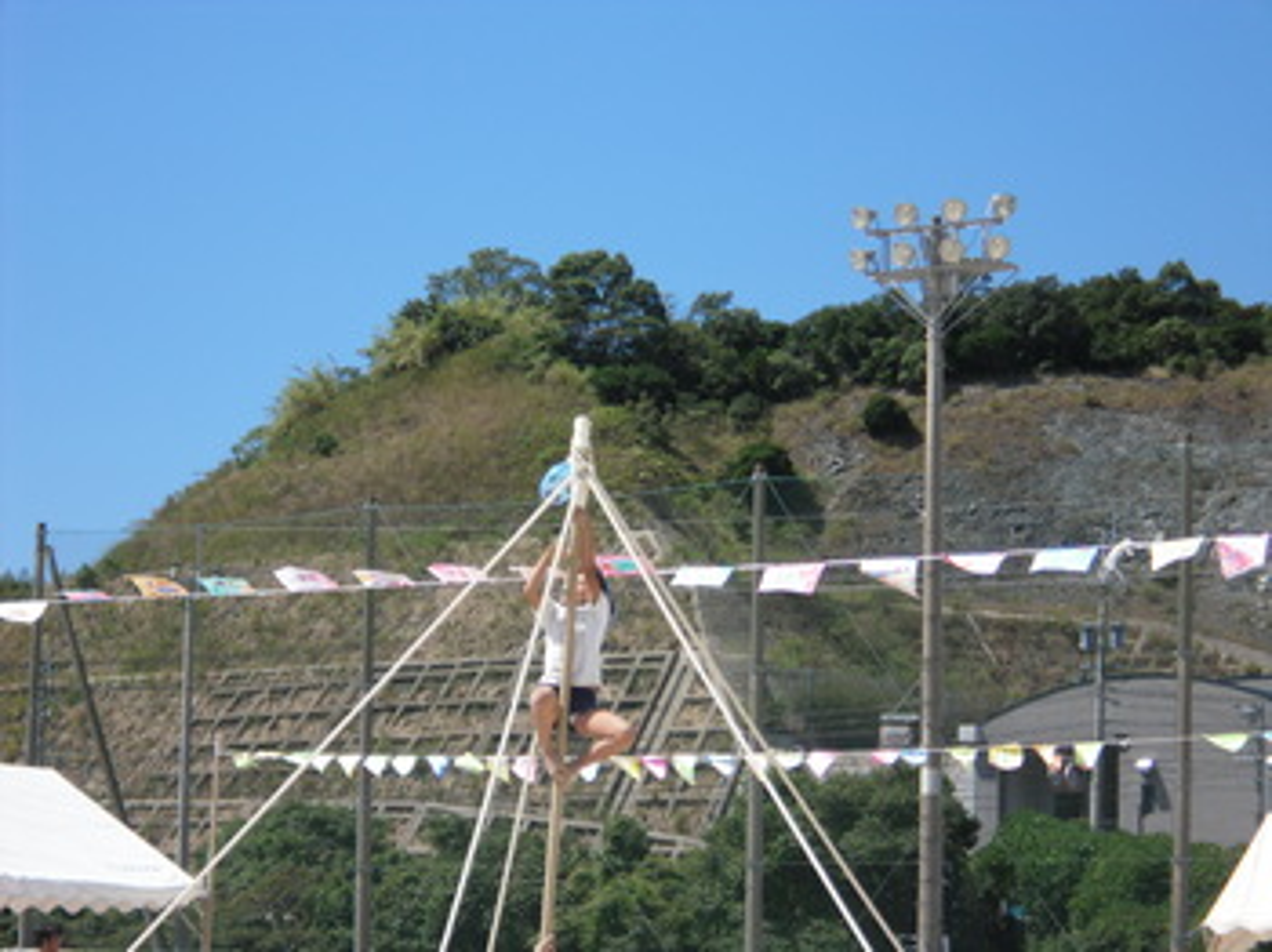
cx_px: 636
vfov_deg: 13.7
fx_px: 3966
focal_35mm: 108
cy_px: 476
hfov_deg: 18.2
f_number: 5.9
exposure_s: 1/200
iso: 64
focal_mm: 19.6
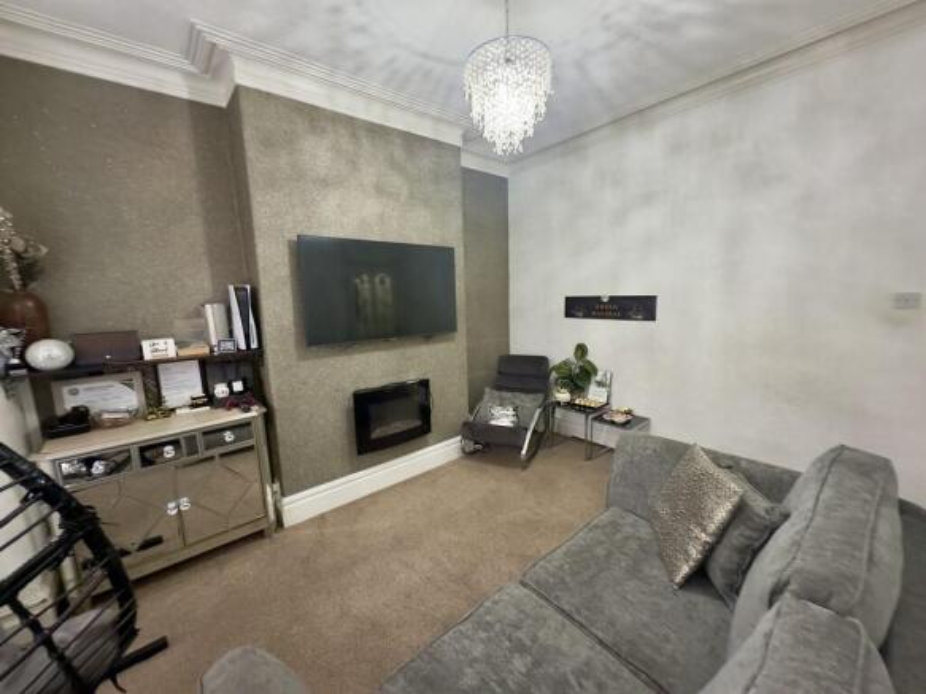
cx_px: 463
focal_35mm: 14
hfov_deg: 102.1
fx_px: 374
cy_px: 347
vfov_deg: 85.7
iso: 1250
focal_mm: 2.22
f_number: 2.2
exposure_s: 1/50
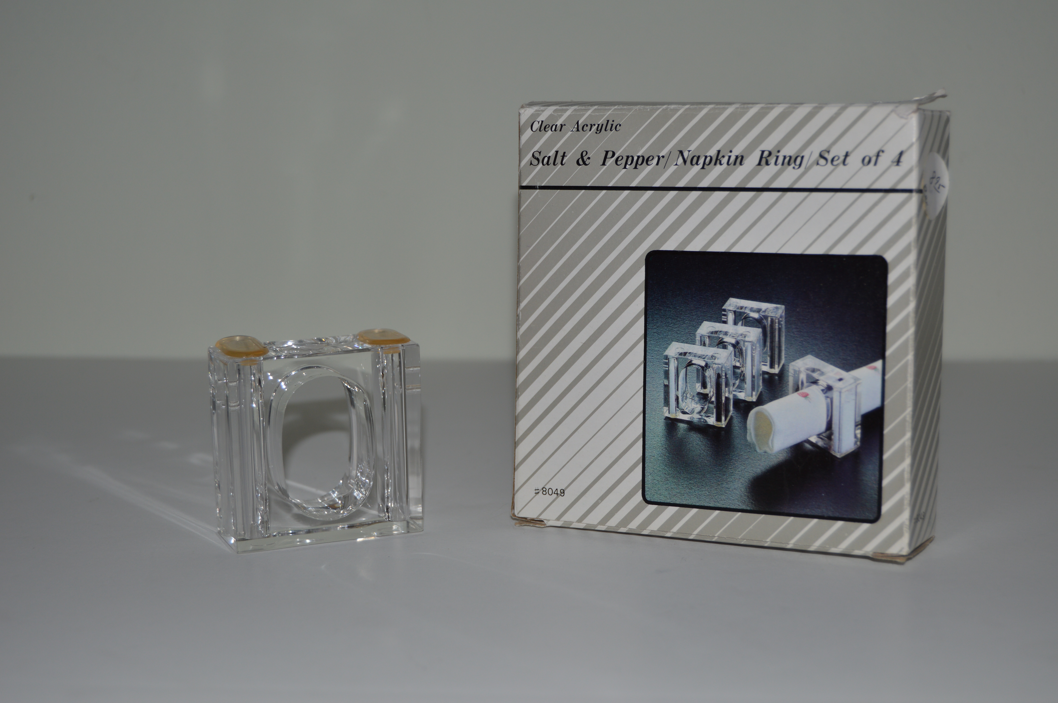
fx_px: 1850
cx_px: 529
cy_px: 352
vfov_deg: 21.5
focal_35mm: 63
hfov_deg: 31.9
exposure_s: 1/200
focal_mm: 42
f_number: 5
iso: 100
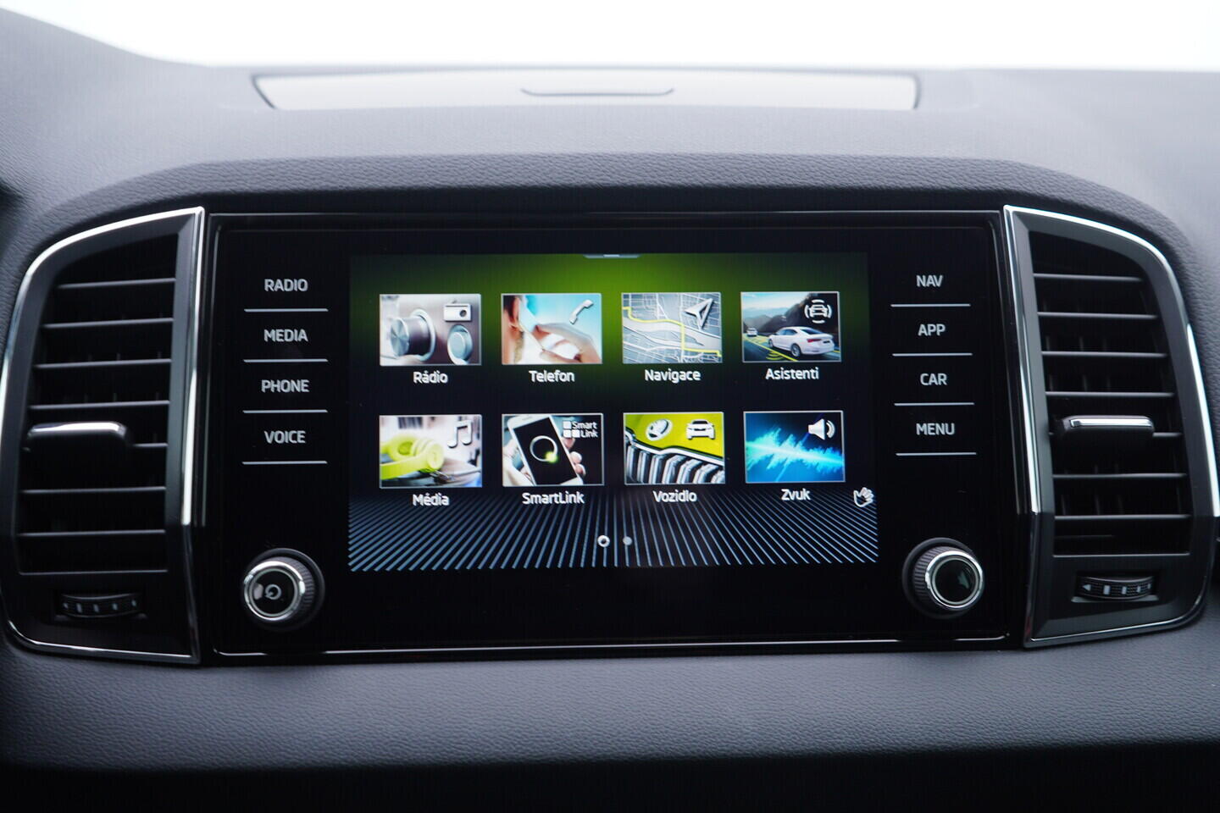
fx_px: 1220
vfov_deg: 36.9
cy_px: 406
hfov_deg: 53.1
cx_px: 610
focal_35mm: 36
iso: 200
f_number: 2.8
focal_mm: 24
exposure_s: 1/40
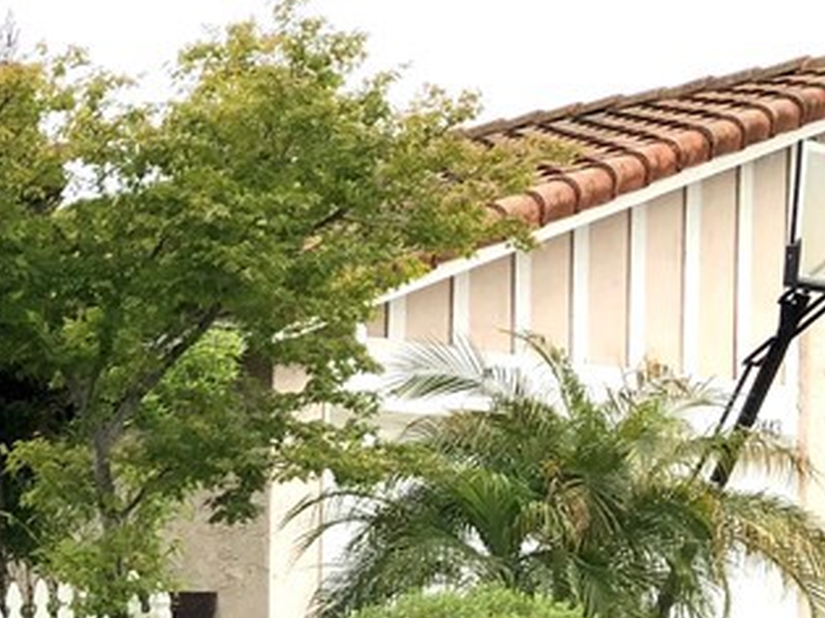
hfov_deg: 18.6
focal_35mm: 91
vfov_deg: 16.0
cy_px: 587
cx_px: -471
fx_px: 2168
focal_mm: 3.99
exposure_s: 1/2208
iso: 20
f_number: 1.8
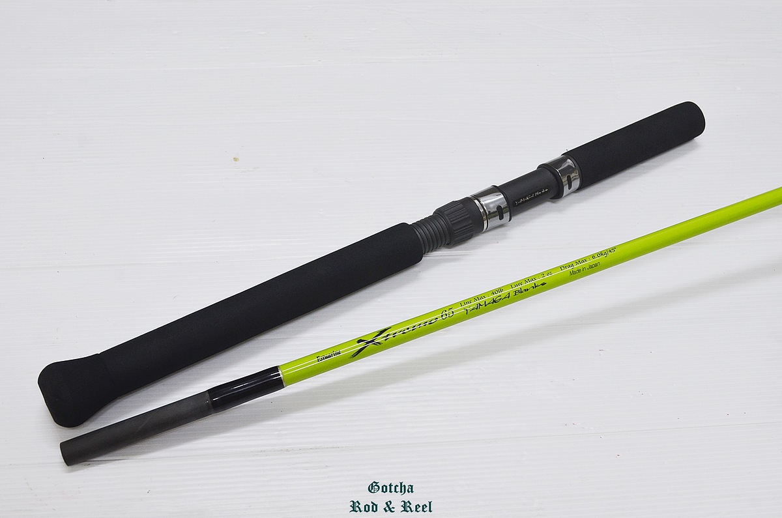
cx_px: 391
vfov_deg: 29.7
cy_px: 259
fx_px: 976
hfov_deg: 43.7
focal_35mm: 45
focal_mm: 30
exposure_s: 1/6
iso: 400
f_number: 6.3
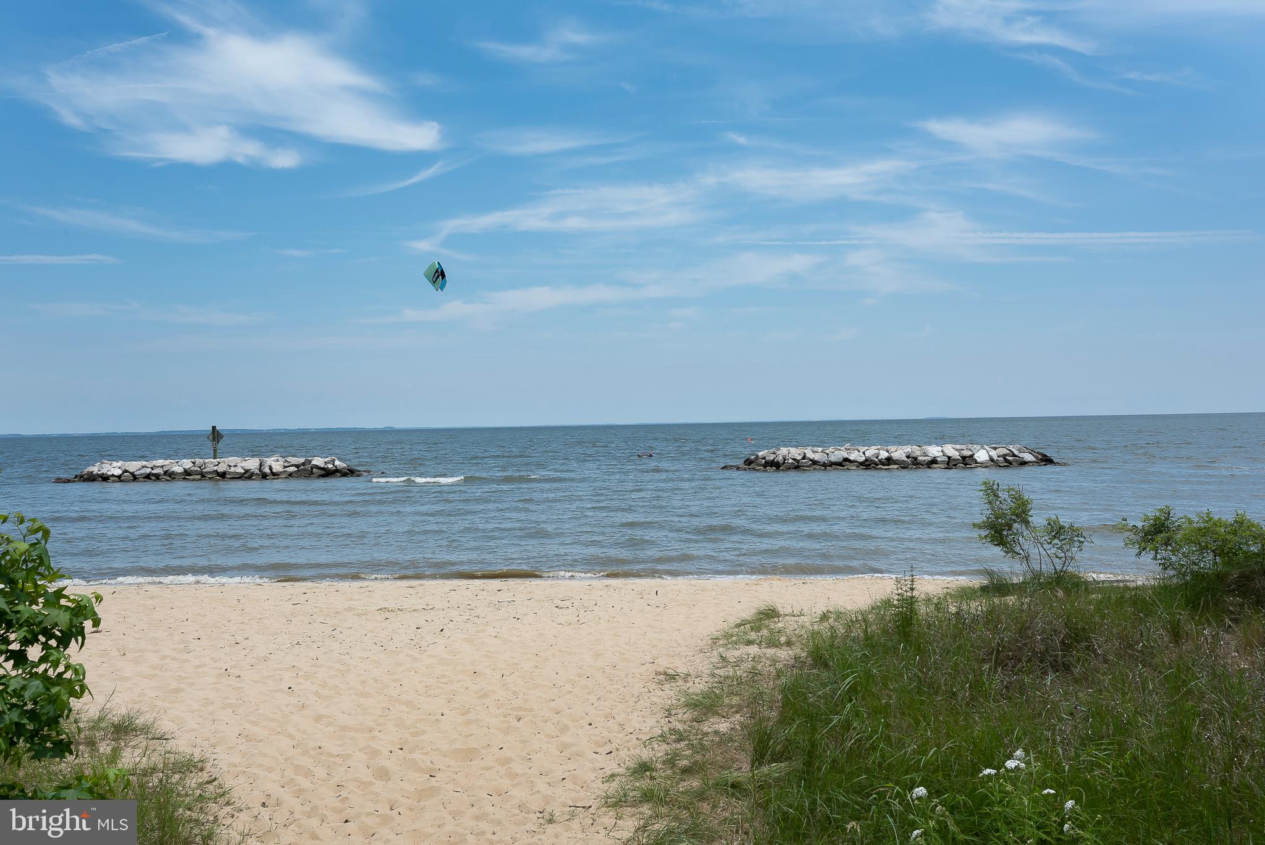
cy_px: 422
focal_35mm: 32
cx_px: 632
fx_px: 1125
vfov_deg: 41.1
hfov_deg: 58.7
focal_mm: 32
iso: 250
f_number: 16
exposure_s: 1/250
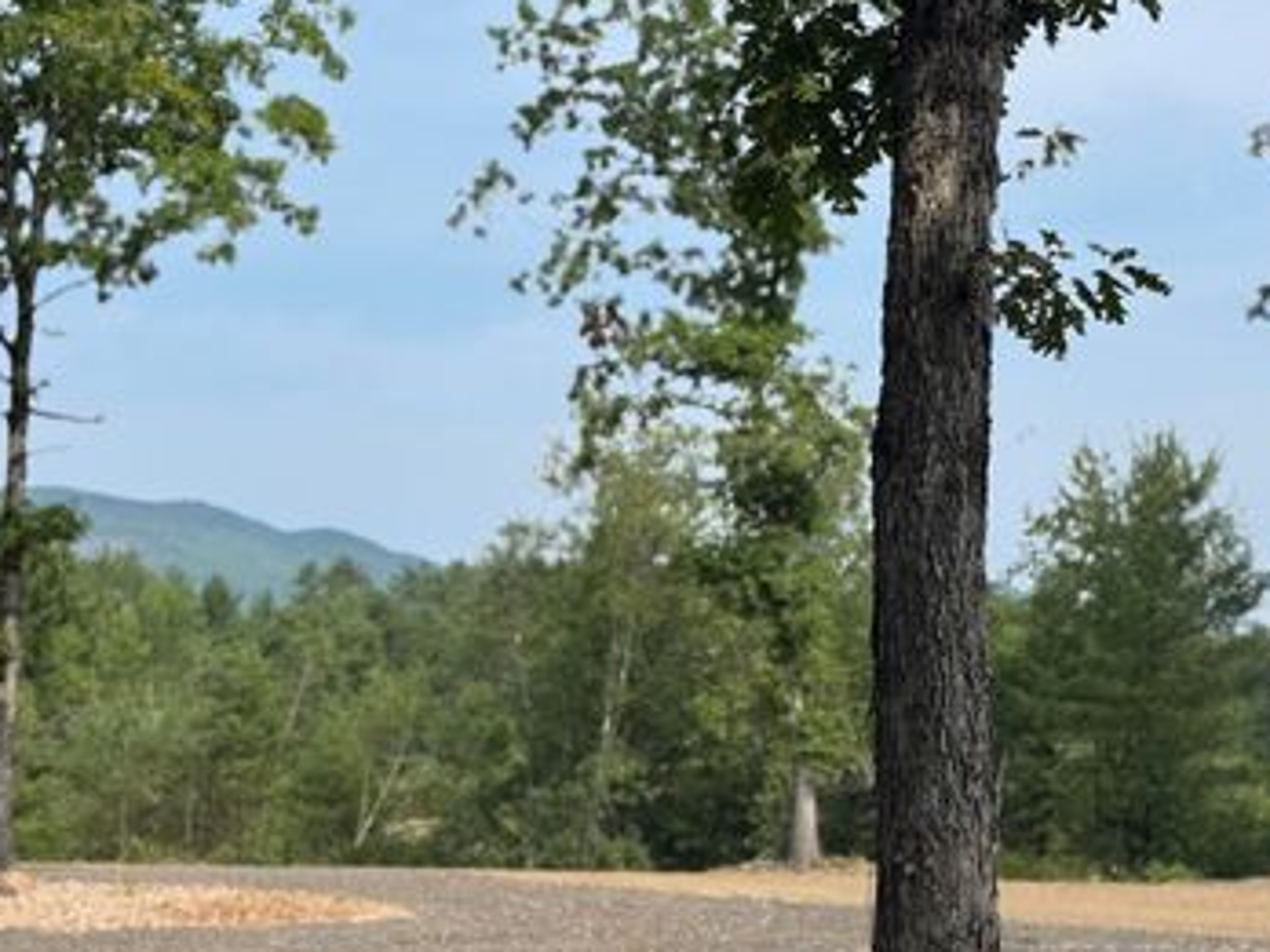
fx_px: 2531
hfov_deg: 28.2
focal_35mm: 69
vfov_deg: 21.3
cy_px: 607
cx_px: 599
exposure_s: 1/3425
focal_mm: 6.76
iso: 64
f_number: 1.78
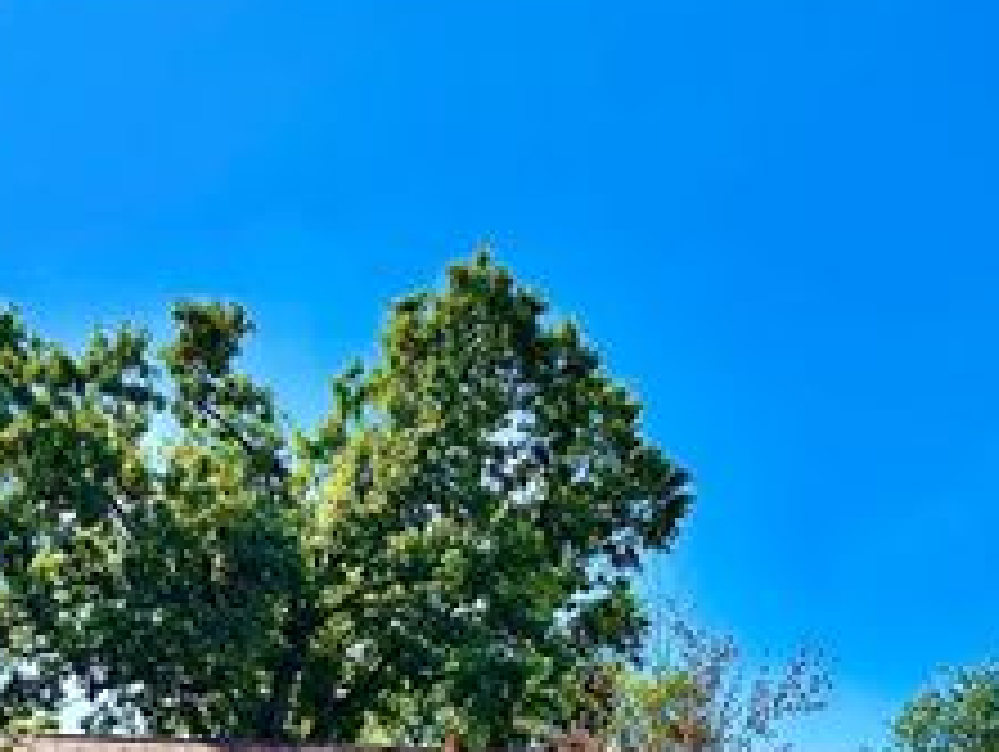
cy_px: 786
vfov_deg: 25.5
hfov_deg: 34.9
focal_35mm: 54
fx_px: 1560
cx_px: 274
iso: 80
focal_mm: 6.86
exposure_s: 1/4348
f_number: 1.78
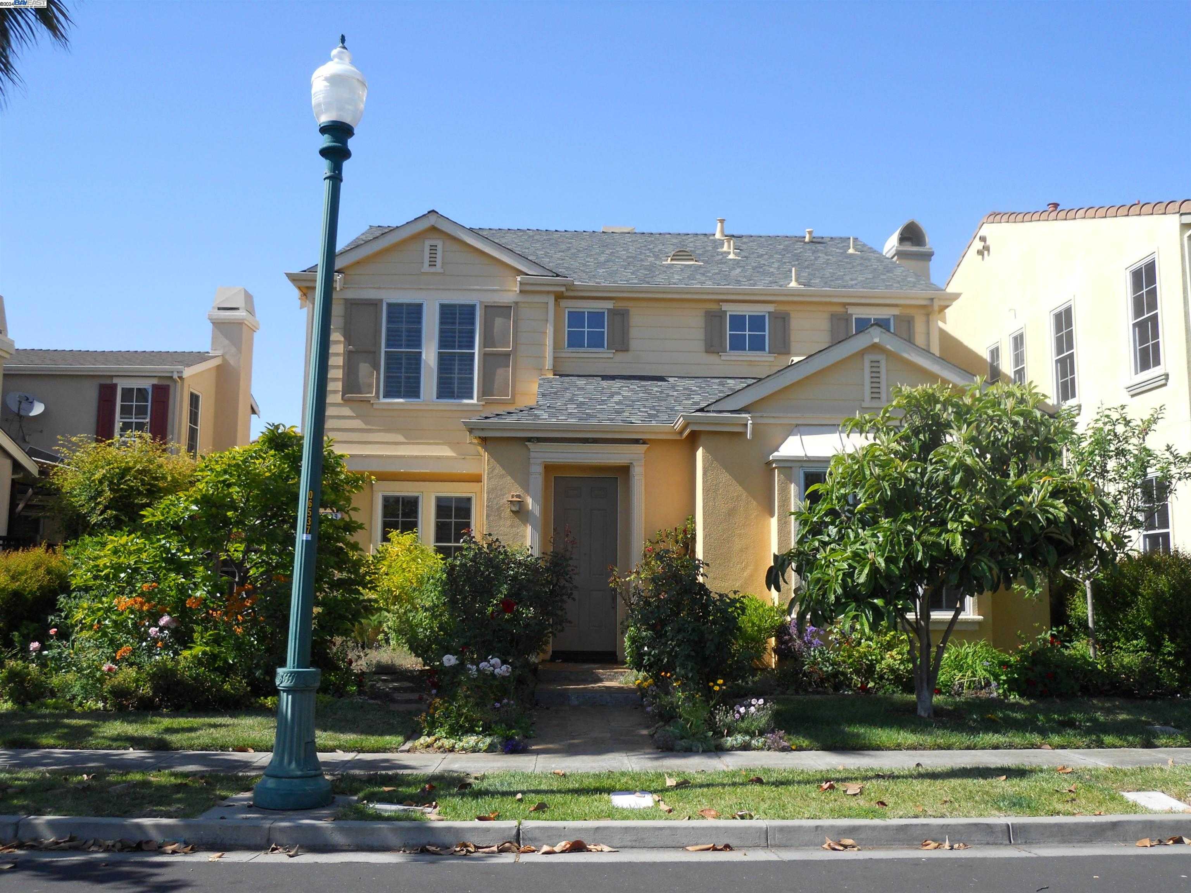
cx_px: 596
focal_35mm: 32
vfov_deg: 44.2
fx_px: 1101
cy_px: 446
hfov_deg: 56.8
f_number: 2.8
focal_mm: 5.7
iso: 80
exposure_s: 1/800
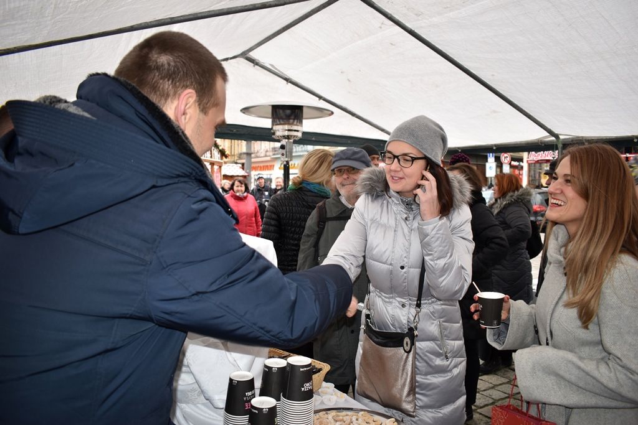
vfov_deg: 47.9
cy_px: 212
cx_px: 319
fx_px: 479
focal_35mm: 27
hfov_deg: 67.4
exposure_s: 1/60
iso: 100
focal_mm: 18
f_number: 3.5
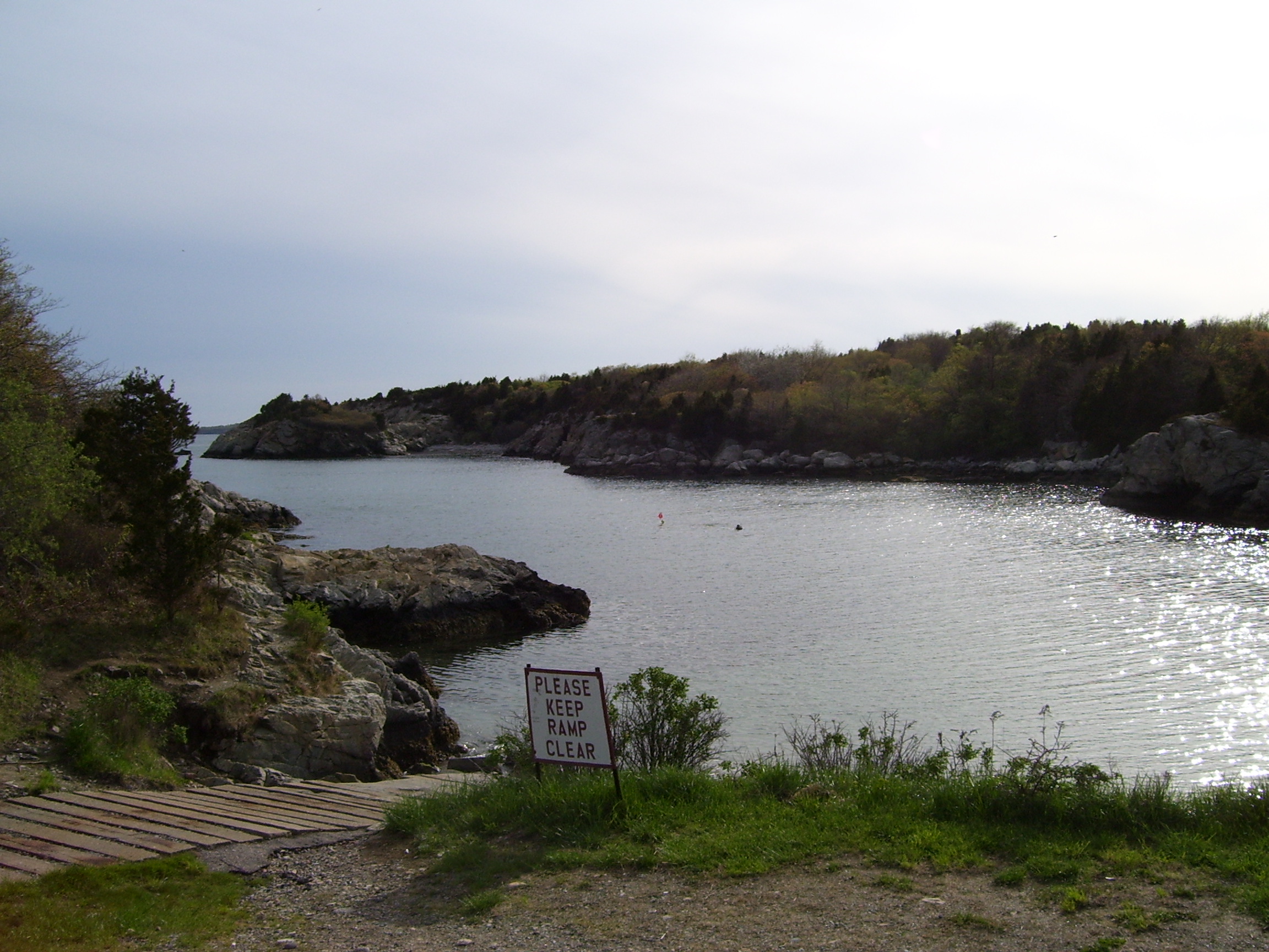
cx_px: 634
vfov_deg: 39.7
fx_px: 1320
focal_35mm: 36
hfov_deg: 51.4
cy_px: 476
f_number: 4.8
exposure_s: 1/750
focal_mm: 6
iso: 80
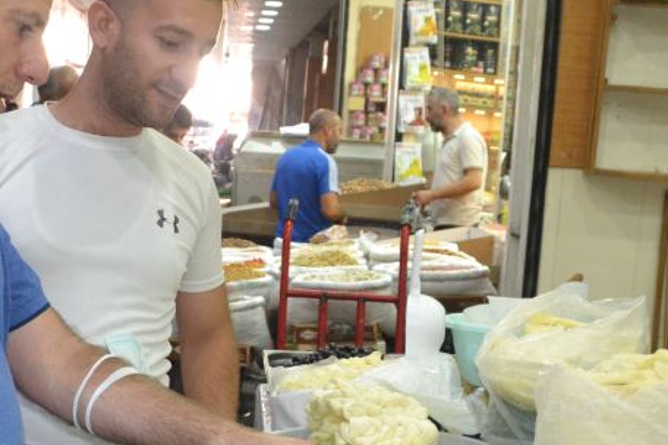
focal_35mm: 64
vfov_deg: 21.0
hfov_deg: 31.3
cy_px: 343
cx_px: 252
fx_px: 1187
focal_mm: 18
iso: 1800
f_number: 3.5
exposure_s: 1/60
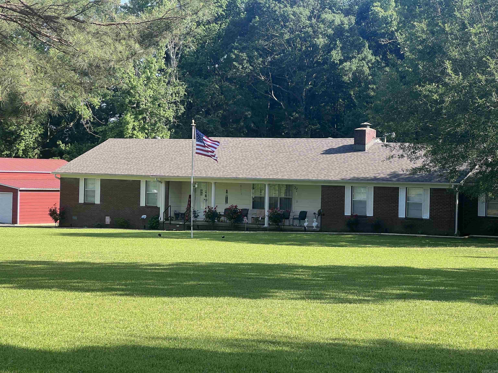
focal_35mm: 77
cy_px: 186
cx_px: 249
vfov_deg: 19.1
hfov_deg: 25.3
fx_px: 1108
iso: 32
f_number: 2.8
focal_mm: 9
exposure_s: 1/240
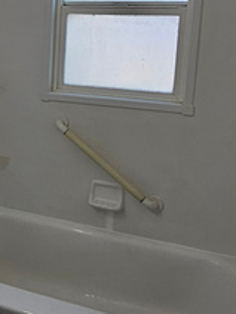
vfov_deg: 39.5
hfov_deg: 29.0
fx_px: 427
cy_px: 84
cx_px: 1
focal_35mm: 47
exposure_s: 1/134
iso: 50
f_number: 2.2
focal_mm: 2.2
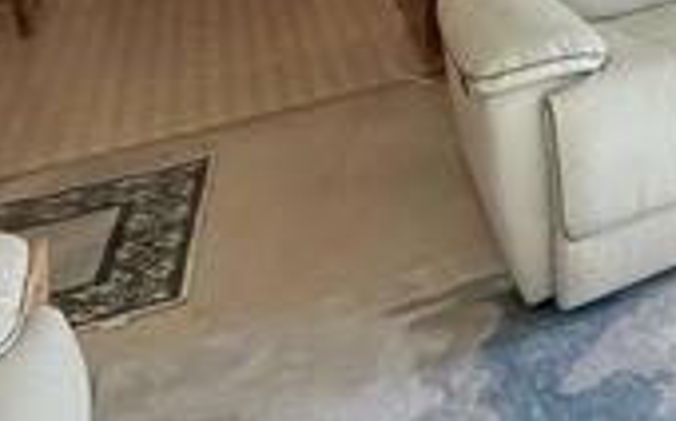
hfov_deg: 30.5
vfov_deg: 18.3
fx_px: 1031
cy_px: -334
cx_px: 823
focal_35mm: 56
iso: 125
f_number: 2.2
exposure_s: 1/99
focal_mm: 2.22
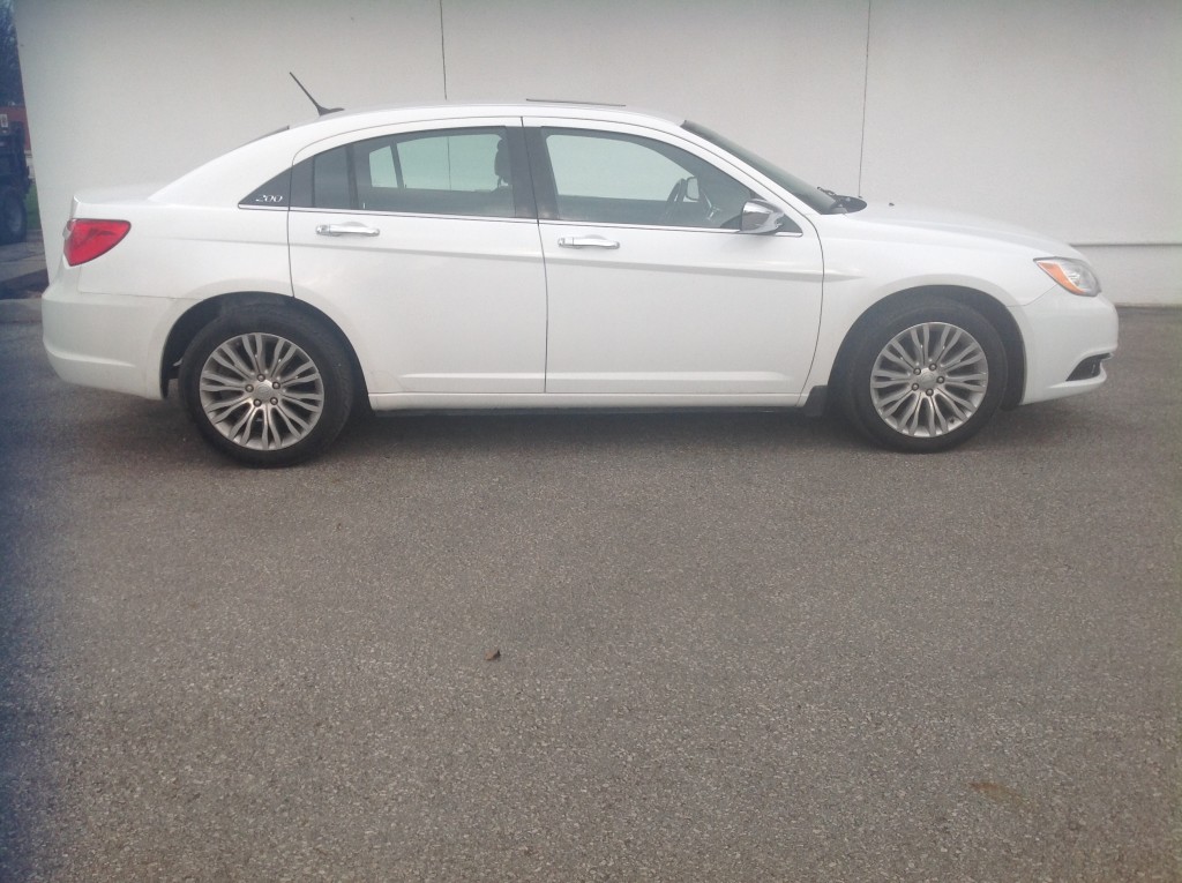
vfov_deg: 40.6
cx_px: 591
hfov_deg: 52.7
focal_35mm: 35
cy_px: 442
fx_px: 1193
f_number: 2.4
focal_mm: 4.28
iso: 50
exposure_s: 1/285
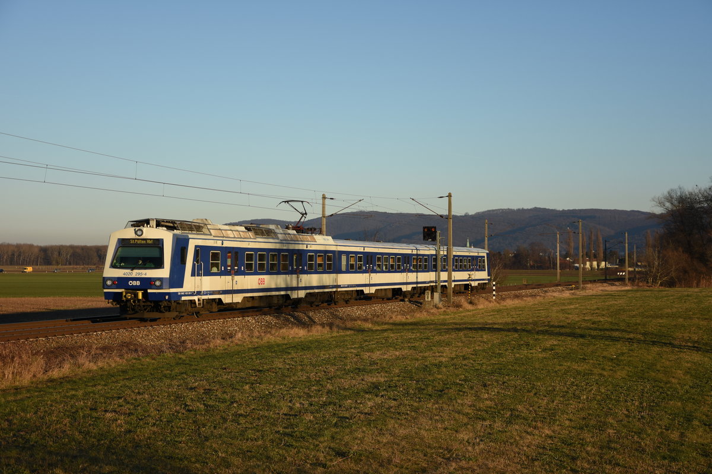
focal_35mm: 72
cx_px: 356
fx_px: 1424
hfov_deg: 28.1
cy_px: 237
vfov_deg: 18.9
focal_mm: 48
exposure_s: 1/500
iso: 100
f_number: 4.8
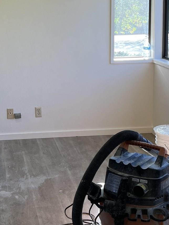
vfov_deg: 27.6
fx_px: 456
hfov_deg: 20.8
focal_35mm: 70
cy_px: 70
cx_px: 33
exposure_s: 1/120
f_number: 1.6
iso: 40
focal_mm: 5.1
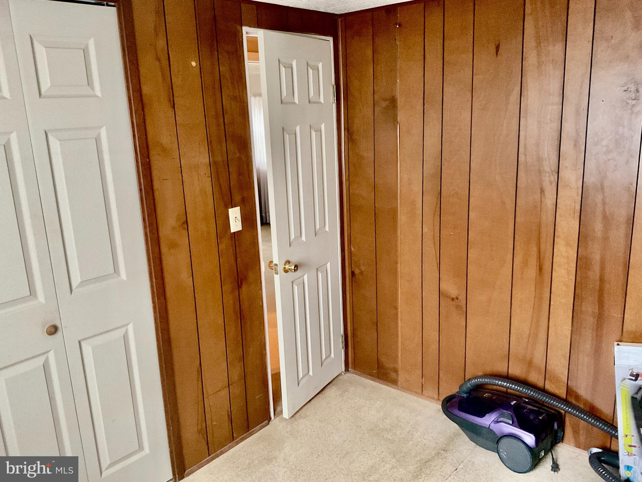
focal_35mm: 29
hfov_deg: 61.7
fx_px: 538
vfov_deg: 48.2
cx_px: 321
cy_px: 241
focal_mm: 3
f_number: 1.8
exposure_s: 1/30
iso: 500
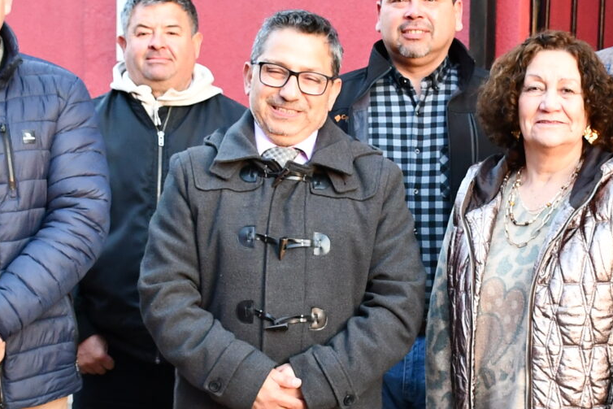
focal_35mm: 112
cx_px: 412
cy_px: 251
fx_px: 1907
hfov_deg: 18.2
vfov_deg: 12.2
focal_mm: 22
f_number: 3.5
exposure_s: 1/125
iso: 1100
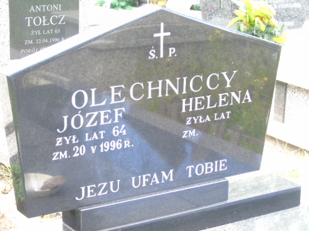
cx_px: 154
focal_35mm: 94
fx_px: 839
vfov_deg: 15.7
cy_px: 116
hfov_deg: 20.9
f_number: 4.3
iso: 200
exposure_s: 1/30
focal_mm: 17
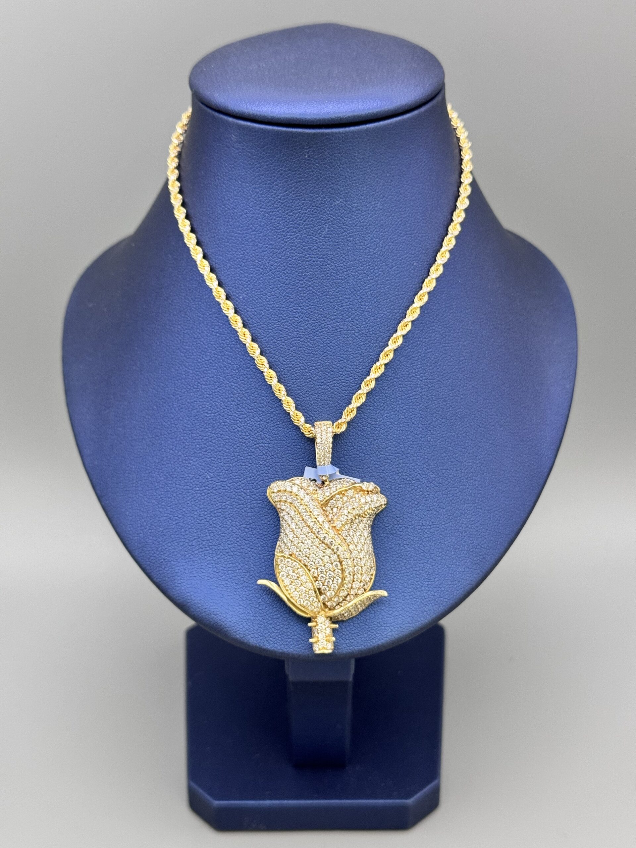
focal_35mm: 48
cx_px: 318
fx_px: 1176
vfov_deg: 39.7
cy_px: 424
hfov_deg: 30.3
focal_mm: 6.86
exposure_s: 1/40
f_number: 1.78
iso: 250
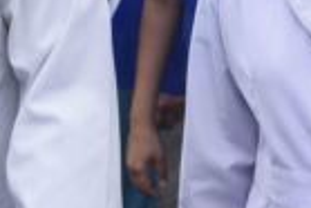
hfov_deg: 16.7
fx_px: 1046
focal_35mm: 121
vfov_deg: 10.8
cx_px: 262
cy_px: -140
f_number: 4.5
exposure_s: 1/1600
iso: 250
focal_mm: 24
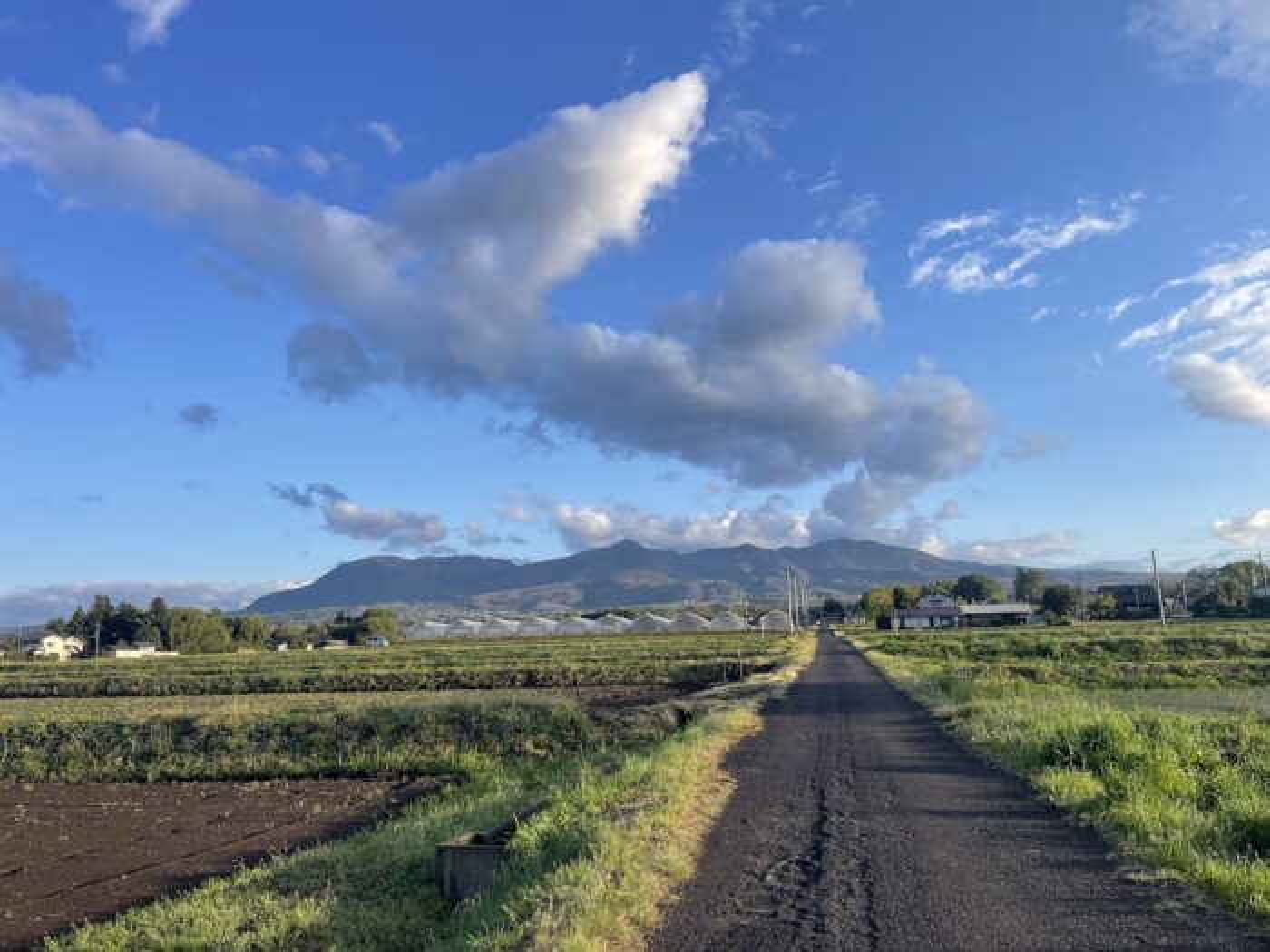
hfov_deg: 69.4
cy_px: 476
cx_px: 635
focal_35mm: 25
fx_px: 917
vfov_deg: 54.9
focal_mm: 5.1
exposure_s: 1/1946
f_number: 1.6
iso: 32
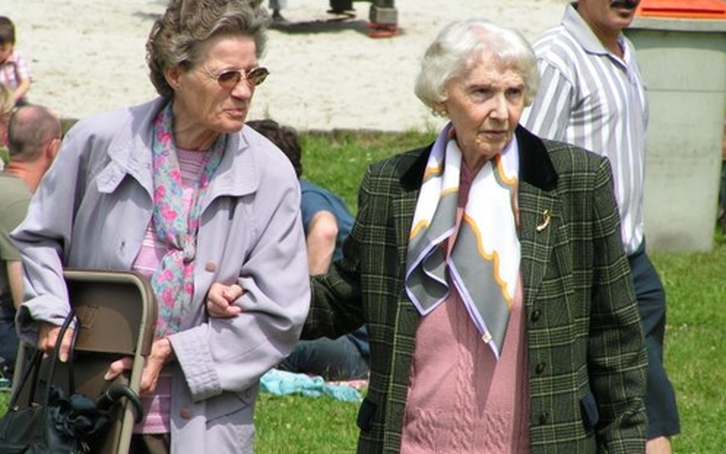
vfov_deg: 3.2
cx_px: 362
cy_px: 228
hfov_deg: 5.2
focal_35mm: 405
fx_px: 8016
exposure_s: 1/800
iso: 50
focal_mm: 63
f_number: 5
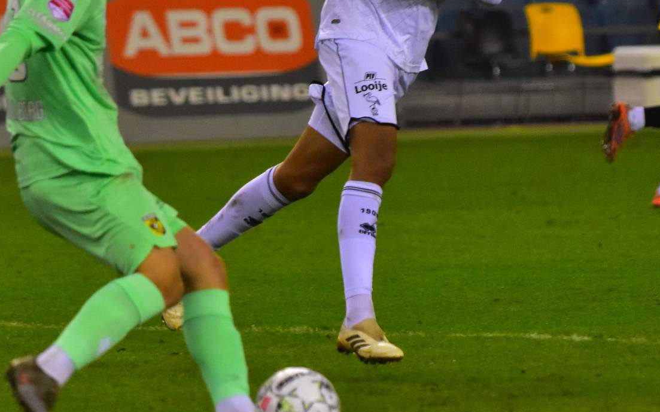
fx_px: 8379
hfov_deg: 4.5
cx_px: 292
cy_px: 105
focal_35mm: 466
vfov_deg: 2.8
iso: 2000
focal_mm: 175
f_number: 2.8
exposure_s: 1/1000
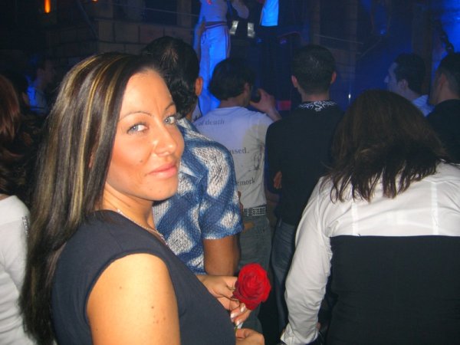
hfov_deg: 49.0
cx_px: 230
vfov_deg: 37.7
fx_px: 505
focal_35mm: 38
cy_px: 172
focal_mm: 7.9
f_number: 2.8
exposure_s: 1/60
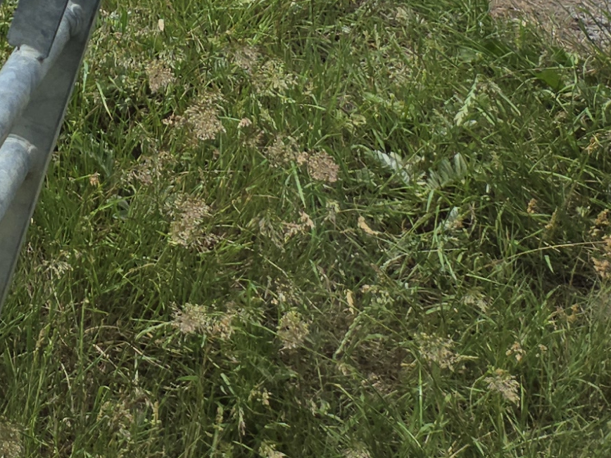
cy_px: -497
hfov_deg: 14.7
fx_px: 1871
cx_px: -677
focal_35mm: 106
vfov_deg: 12.2
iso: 25
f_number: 1.8
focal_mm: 5.4
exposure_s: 1/1732
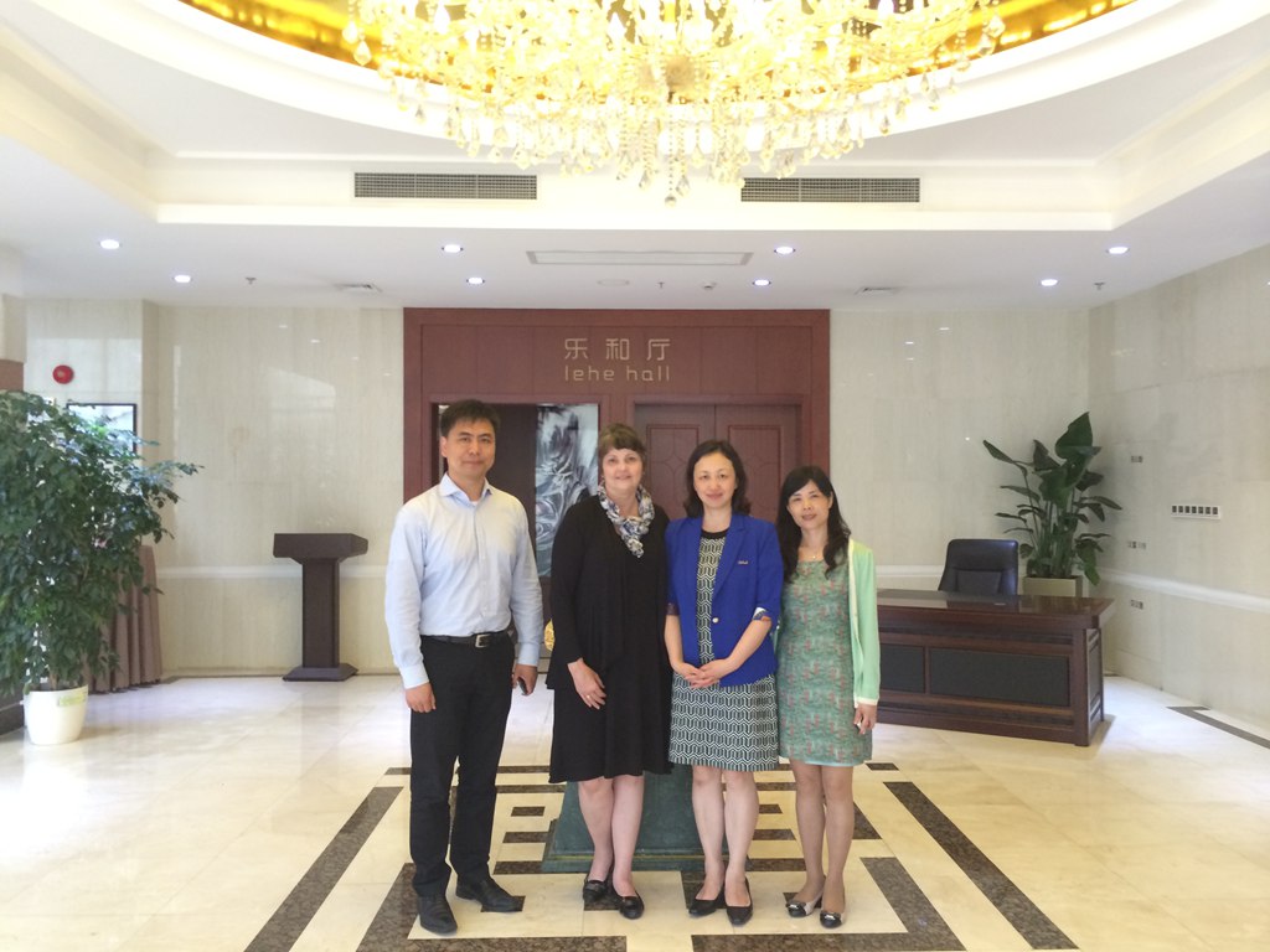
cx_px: 635
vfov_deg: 46.8
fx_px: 1101
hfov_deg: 60.0
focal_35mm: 30
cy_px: 476
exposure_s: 1/33
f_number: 2.2
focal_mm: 4.12
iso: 200
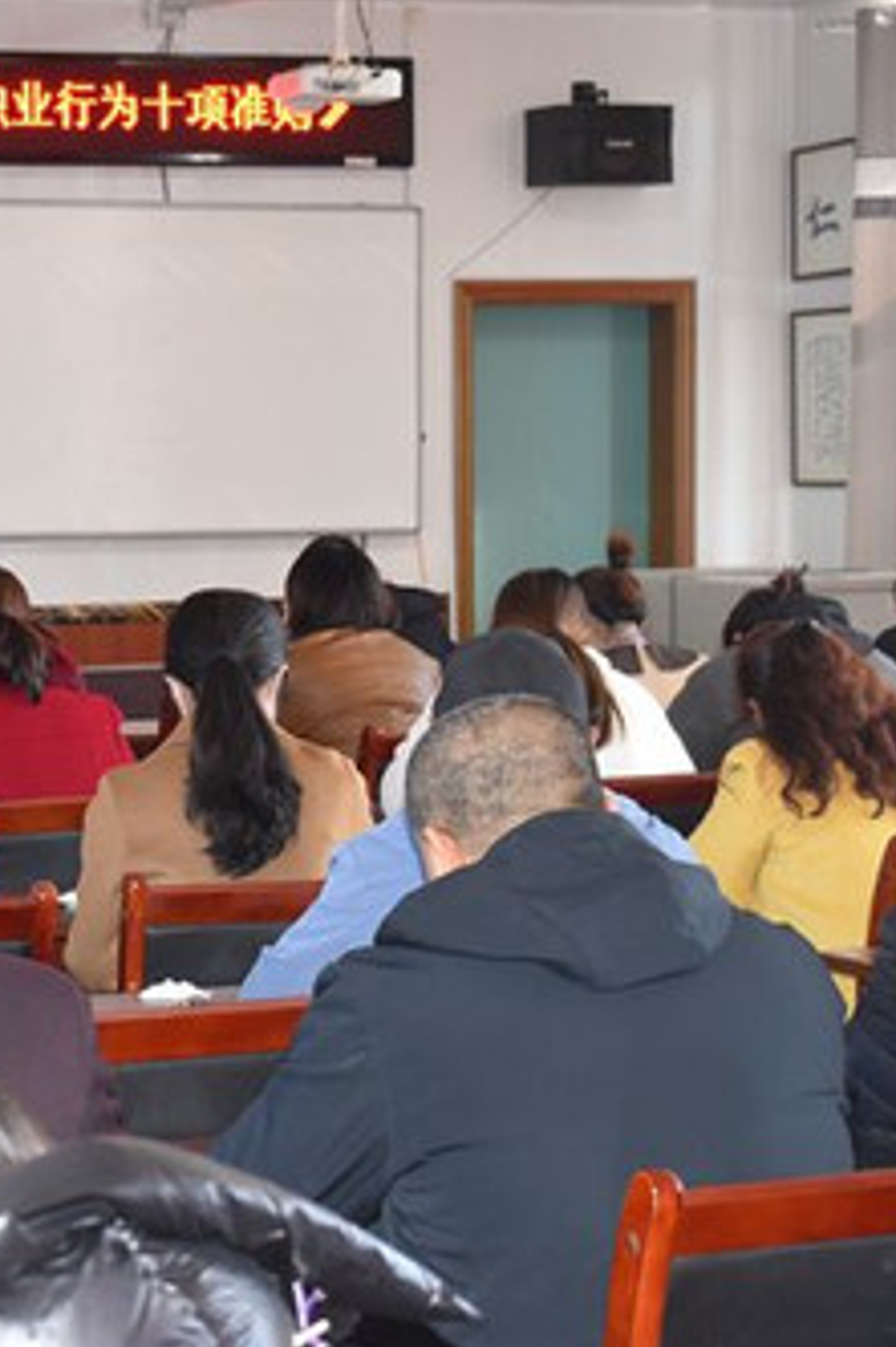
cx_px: -81
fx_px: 3214
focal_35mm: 86
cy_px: 676
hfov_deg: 15.5
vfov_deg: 23.7
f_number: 4.8
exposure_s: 1/80
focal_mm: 38
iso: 800
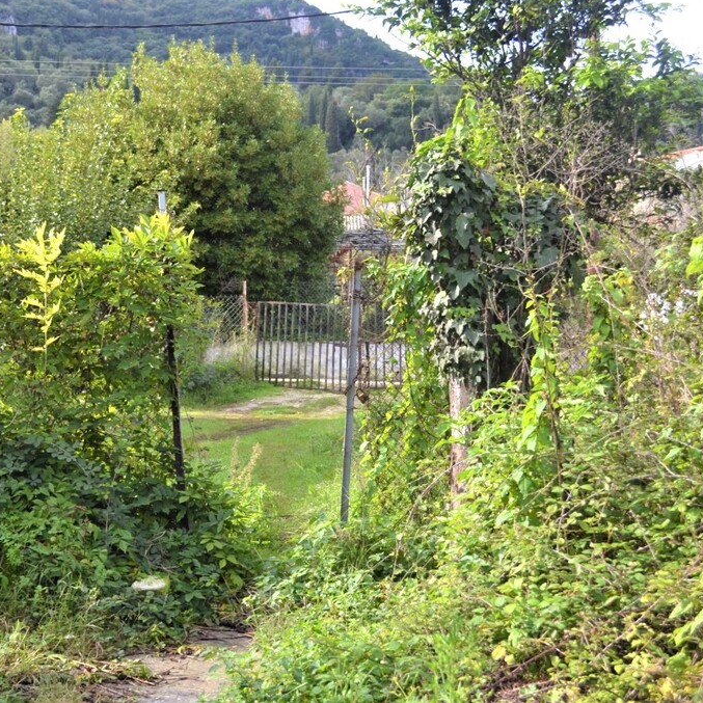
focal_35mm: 54
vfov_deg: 31.6
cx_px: 223
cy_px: 349
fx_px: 1241
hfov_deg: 31.3
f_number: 5.6
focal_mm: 28
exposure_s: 1/125
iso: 100
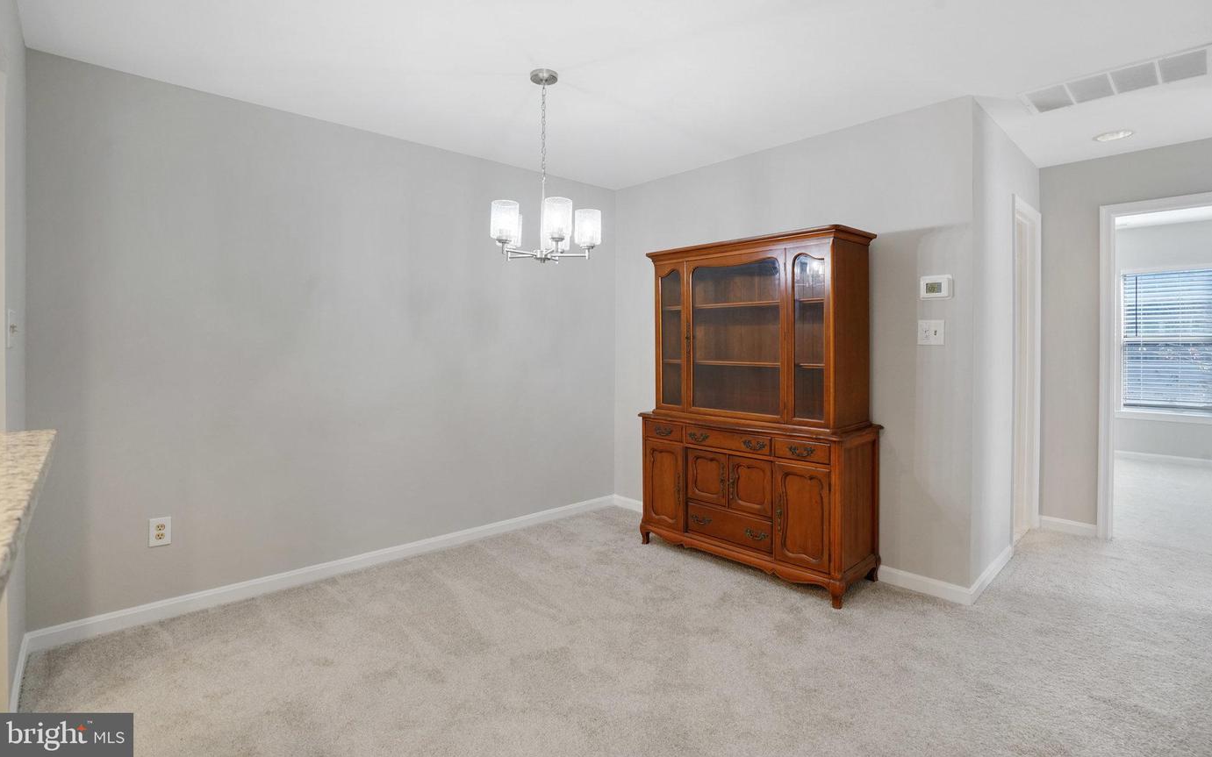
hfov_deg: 94.3
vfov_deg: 67.8
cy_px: 337
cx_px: 628
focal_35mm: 17
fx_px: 562
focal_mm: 16
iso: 1250
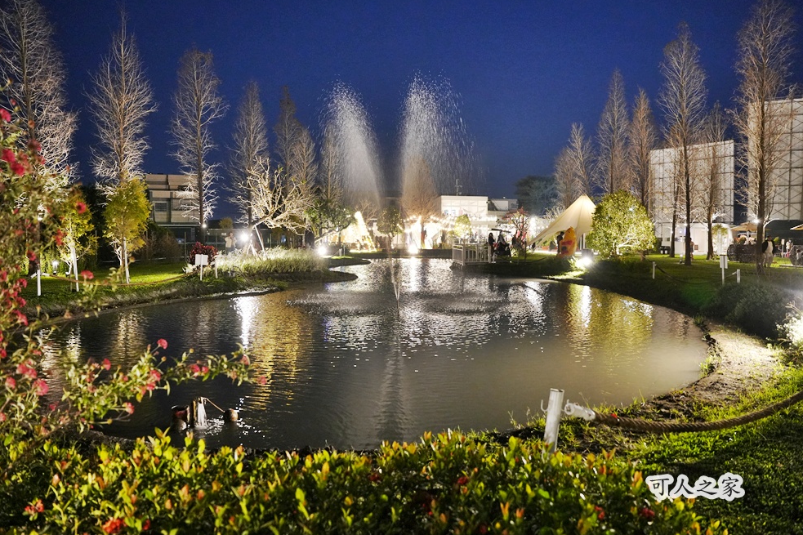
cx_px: 397
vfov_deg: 51.3
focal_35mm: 25
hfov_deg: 71.5
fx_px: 558
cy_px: 268
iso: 3200
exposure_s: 1/40
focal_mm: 24
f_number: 3.2
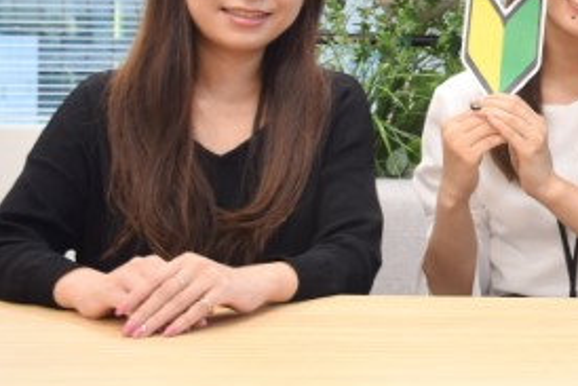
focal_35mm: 84
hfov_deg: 22.5
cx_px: 673
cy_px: 36
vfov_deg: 16.1
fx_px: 1349
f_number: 5.6
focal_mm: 24
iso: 250
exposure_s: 1/10
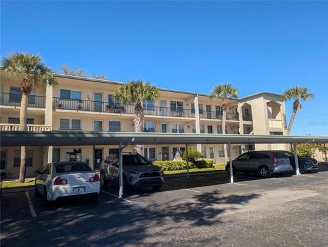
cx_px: 164
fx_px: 228
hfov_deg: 71.5
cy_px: 124
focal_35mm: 24
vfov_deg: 56.9
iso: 21
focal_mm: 6.9
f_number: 1.68
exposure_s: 1/1073
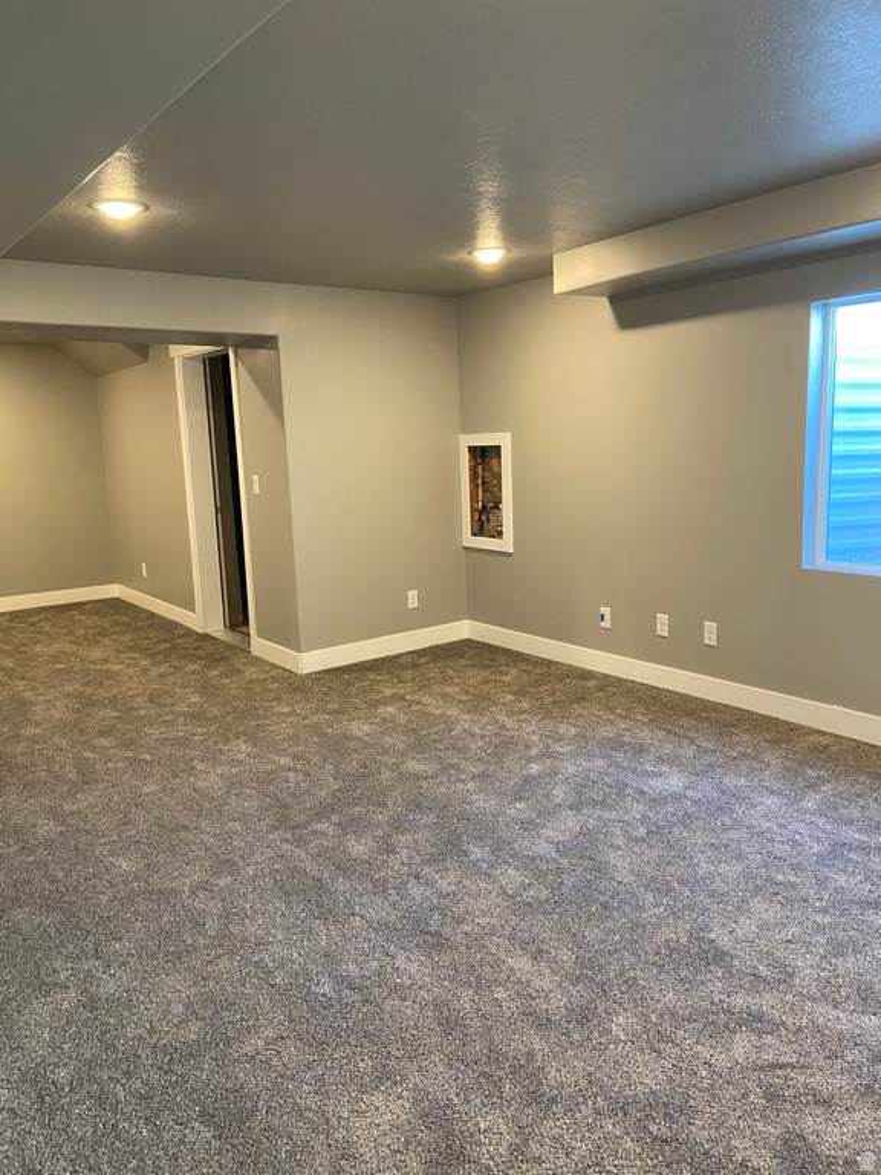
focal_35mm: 26
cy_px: 588
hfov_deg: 53.1
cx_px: 440
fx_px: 882
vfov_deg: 67.3
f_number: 1.8
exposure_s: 1/60
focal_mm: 4.25
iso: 200
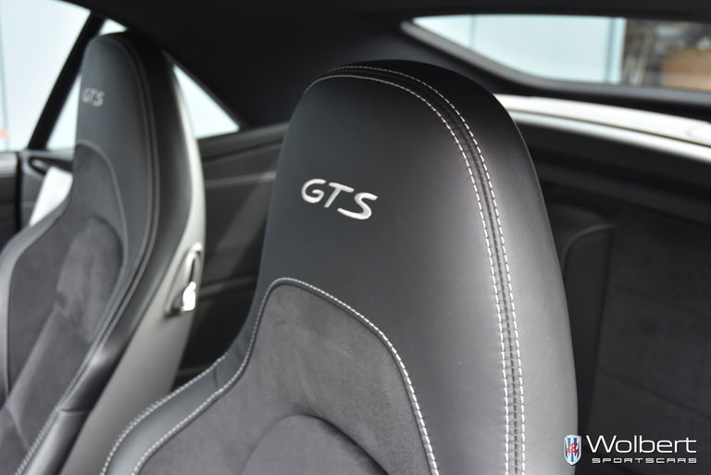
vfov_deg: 30.9
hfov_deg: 44.9
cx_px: 356
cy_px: 238
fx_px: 860
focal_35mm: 44
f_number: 5
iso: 800
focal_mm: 29
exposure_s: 1/100
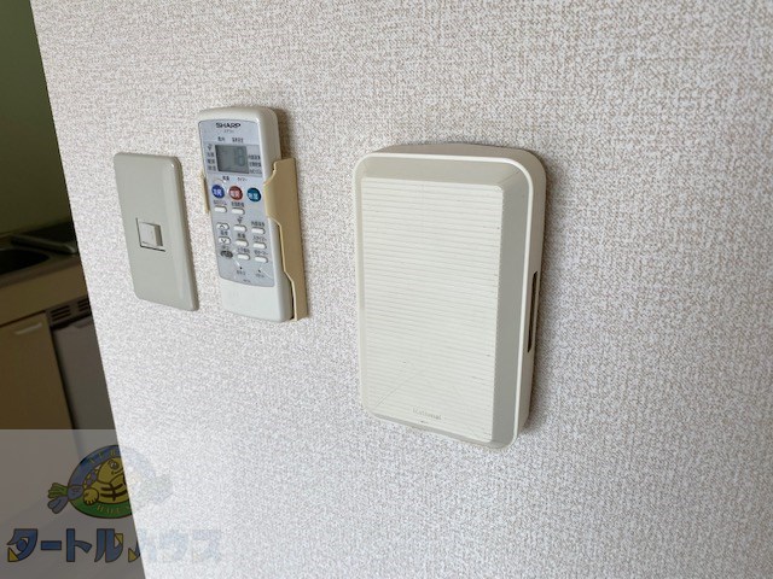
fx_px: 581
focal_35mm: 26
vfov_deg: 53.1
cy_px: 290
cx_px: 386
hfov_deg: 67.3
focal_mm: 4.25
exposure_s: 1/126
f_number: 1.8
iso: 32
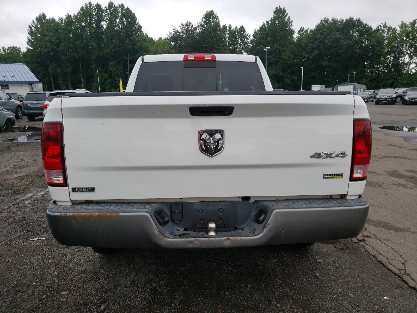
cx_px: 208
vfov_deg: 53.1
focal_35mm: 26
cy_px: 156
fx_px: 313
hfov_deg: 67.3
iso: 50
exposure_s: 1/625
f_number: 1.5
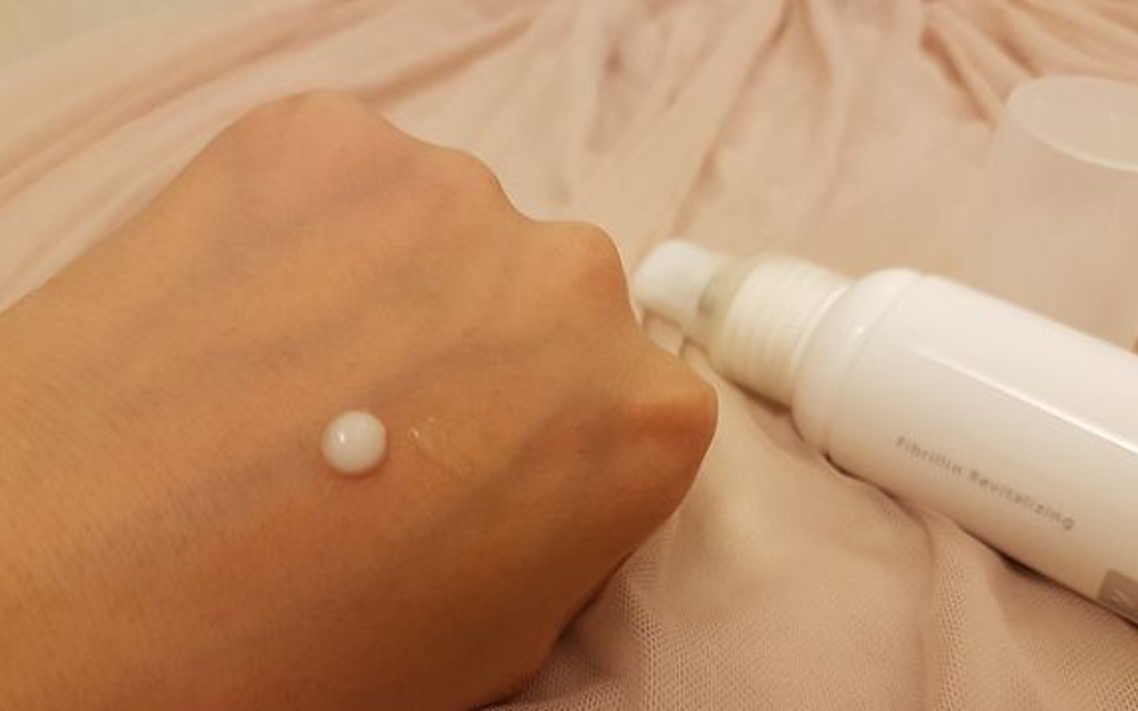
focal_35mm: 29
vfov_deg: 43.0
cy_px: 417
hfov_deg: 64.6
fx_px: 899
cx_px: 591
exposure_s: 1/40
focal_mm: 4.2
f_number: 1.7
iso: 200
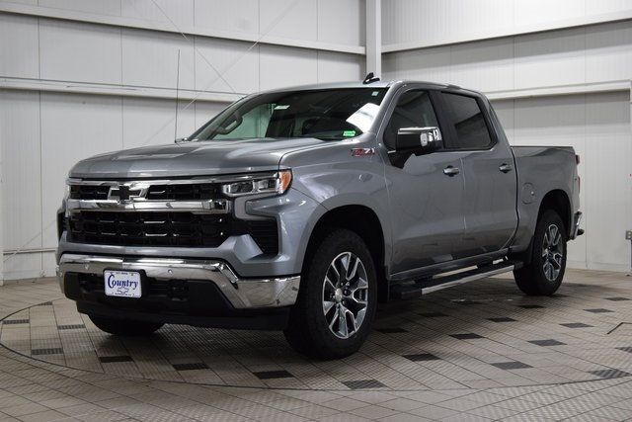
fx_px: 948
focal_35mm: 54
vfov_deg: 25.1
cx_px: 316
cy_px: 211
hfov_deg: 36.9
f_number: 8
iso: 1600
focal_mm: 36
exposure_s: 1/60
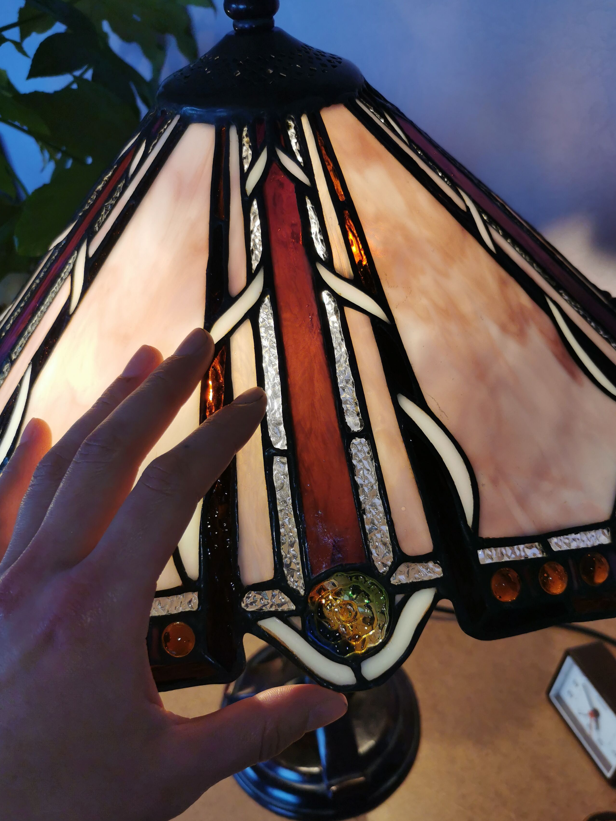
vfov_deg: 61.6
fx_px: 688
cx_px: 322
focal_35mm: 29
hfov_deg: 48.2
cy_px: 435
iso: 50
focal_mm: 5.58
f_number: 1.8
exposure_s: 1/185
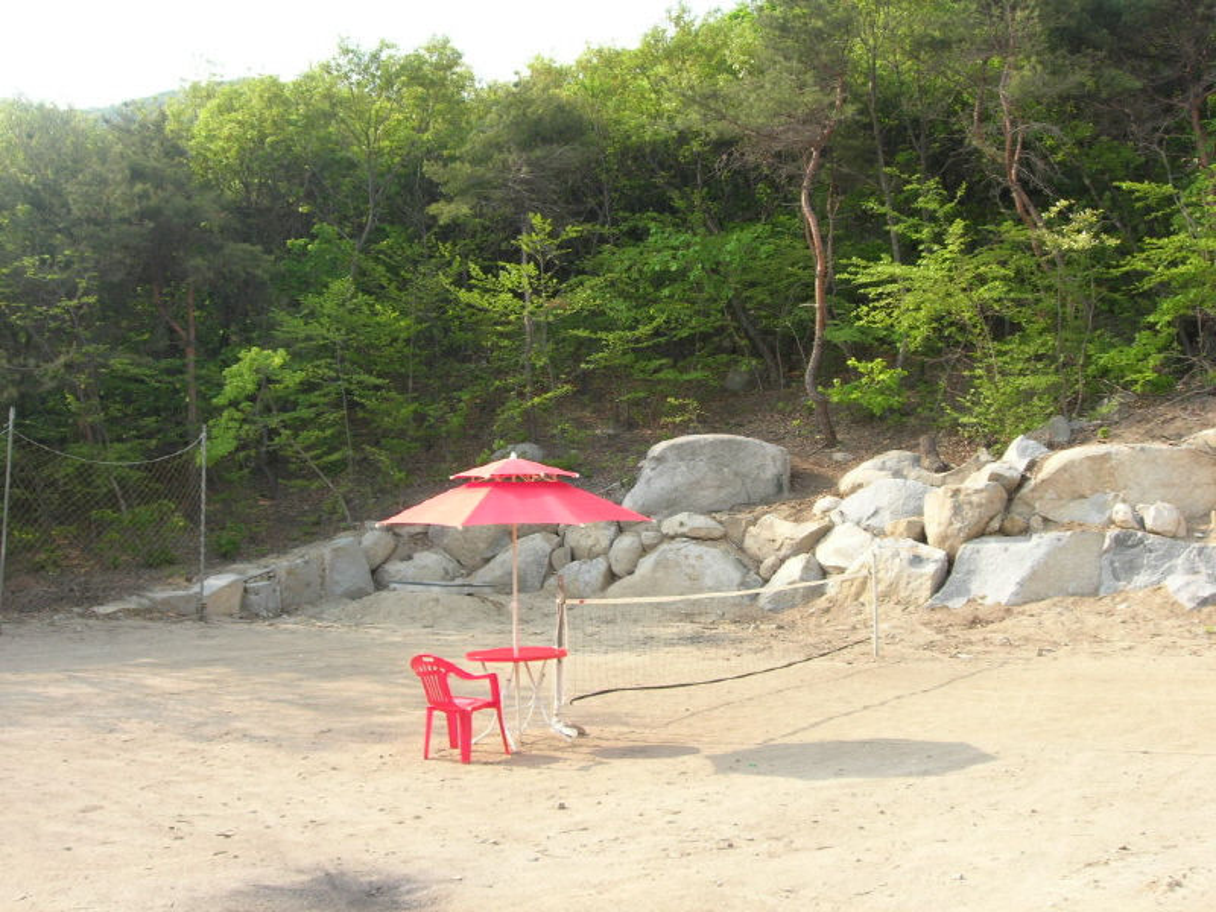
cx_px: 608
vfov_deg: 37.7
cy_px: 456
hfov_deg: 49.0
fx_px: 1335
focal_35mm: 38
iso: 64
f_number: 4.8
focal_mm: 7.8
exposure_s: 1/156
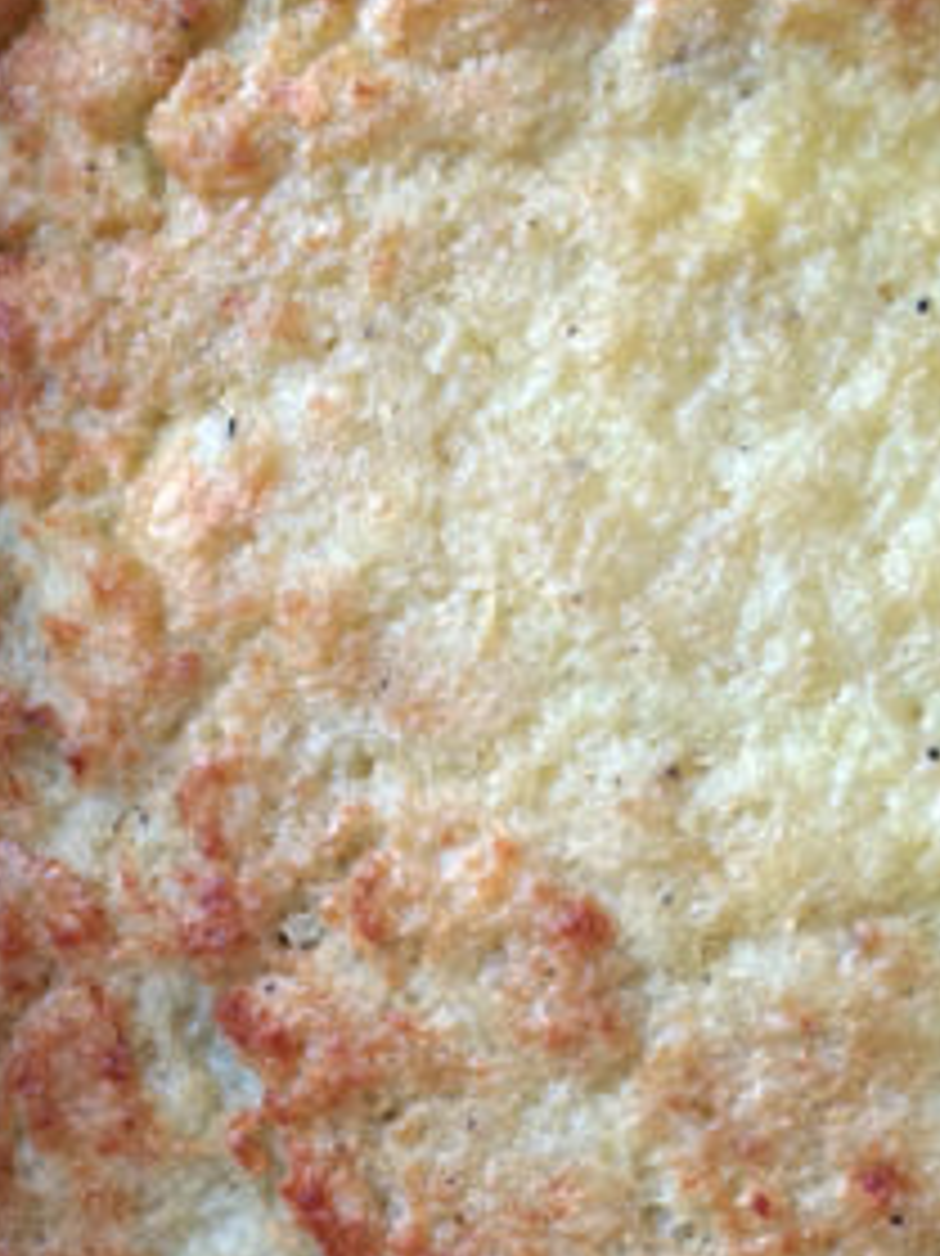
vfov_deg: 35.7
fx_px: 1884
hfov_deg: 27.9
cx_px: 349
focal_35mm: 52
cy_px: 995
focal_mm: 4.15
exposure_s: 1/30
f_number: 2.2
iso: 100
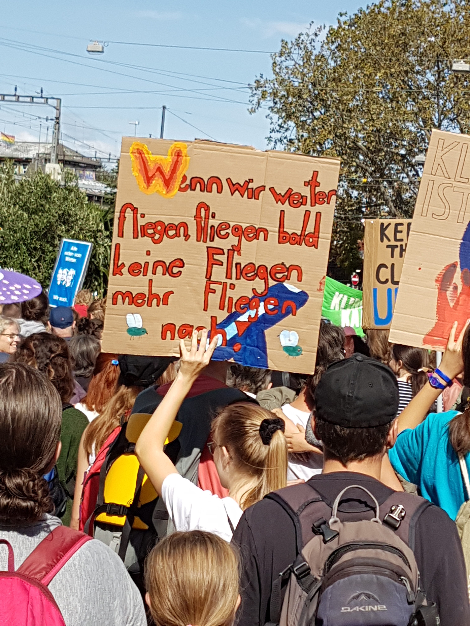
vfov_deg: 67.3
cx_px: 235
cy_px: 313
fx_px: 471
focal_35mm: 26
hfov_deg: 53.1
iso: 40
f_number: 1.7
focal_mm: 4.2
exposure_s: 1/2408
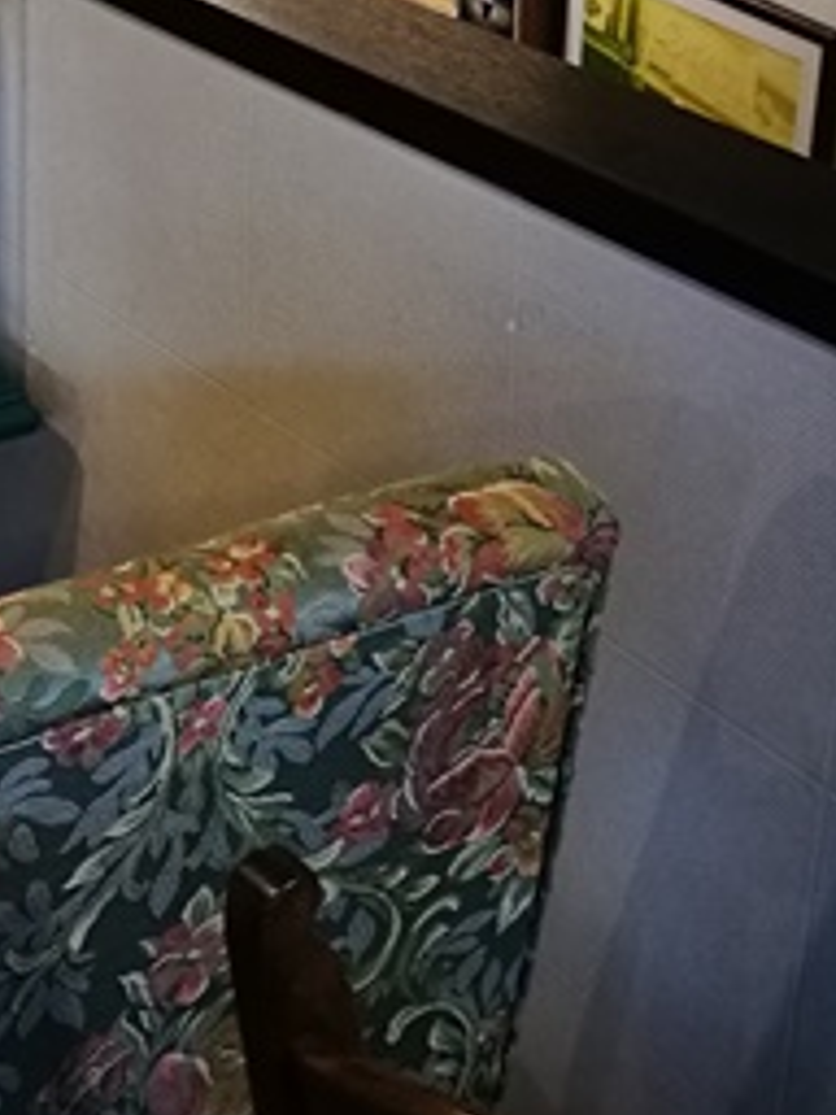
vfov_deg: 24.8
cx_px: -52
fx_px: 2447
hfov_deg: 18.7
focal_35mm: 76
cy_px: 91
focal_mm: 4.5
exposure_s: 1/33.3
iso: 320
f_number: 2.2
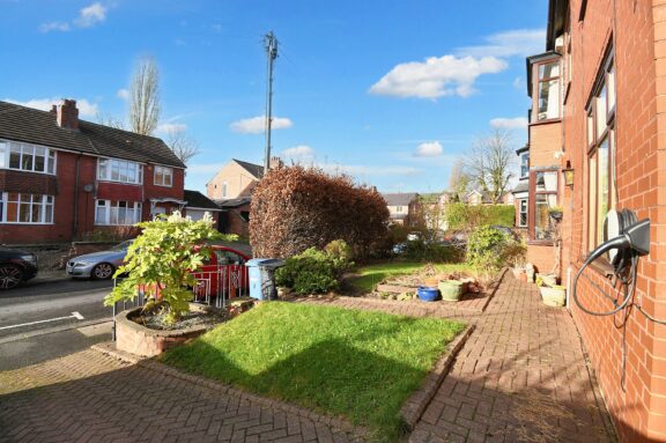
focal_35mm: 15
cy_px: 222
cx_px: 333
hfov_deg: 100.4
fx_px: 277
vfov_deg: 77.2
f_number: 6.3
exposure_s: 1/160
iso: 100
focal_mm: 10
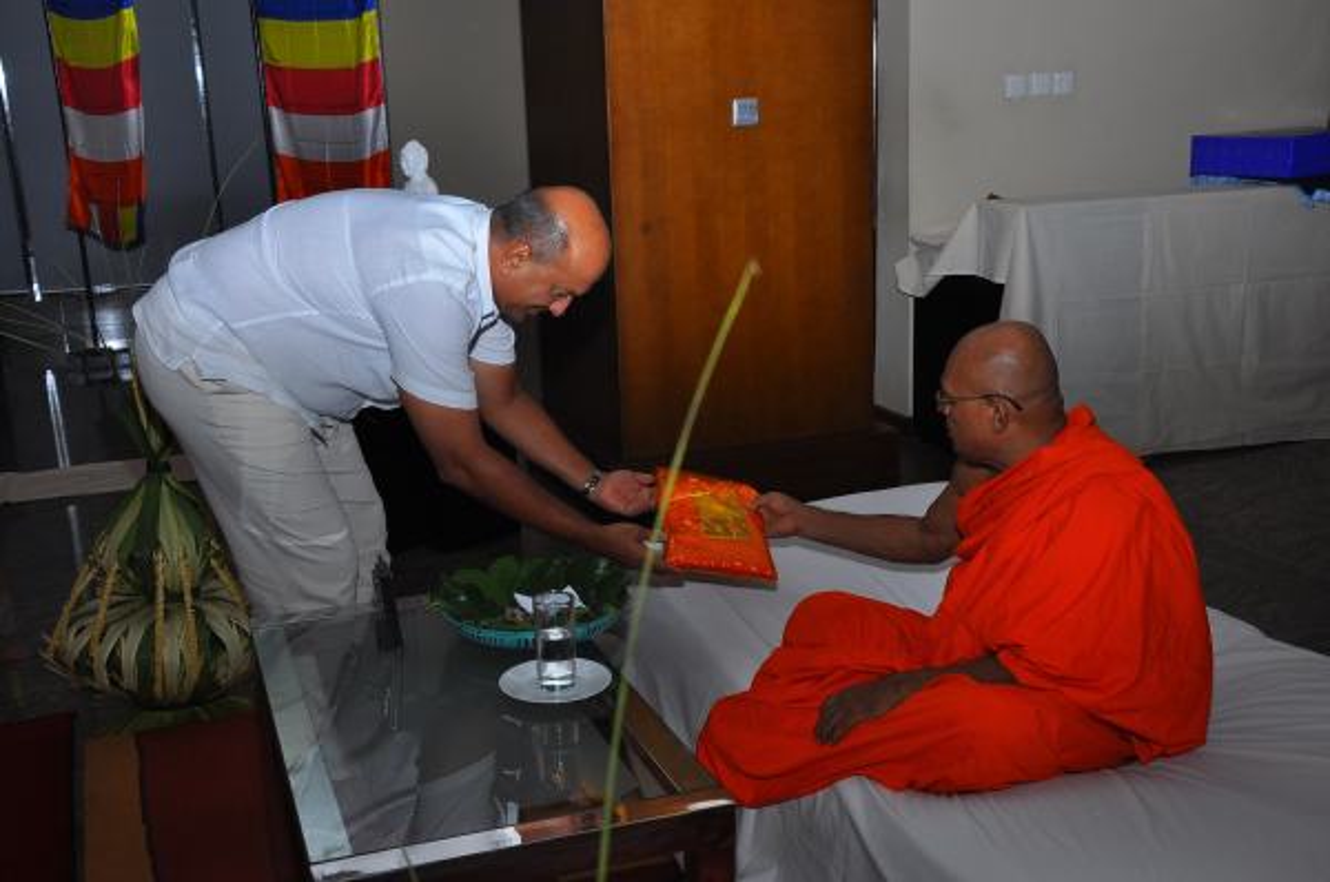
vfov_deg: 34.1
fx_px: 1439
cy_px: 441
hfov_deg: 49.6
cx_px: 665
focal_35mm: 39
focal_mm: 26
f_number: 7.1
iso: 400
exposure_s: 1/160
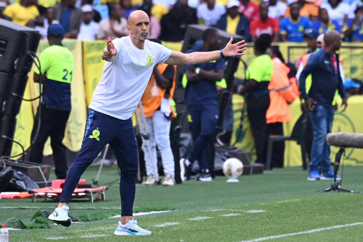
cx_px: 182
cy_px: 121
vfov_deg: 2.4
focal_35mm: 585
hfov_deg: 3.5
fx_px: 5898
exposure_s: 1/800
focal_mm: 390
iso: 800
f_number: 5.6
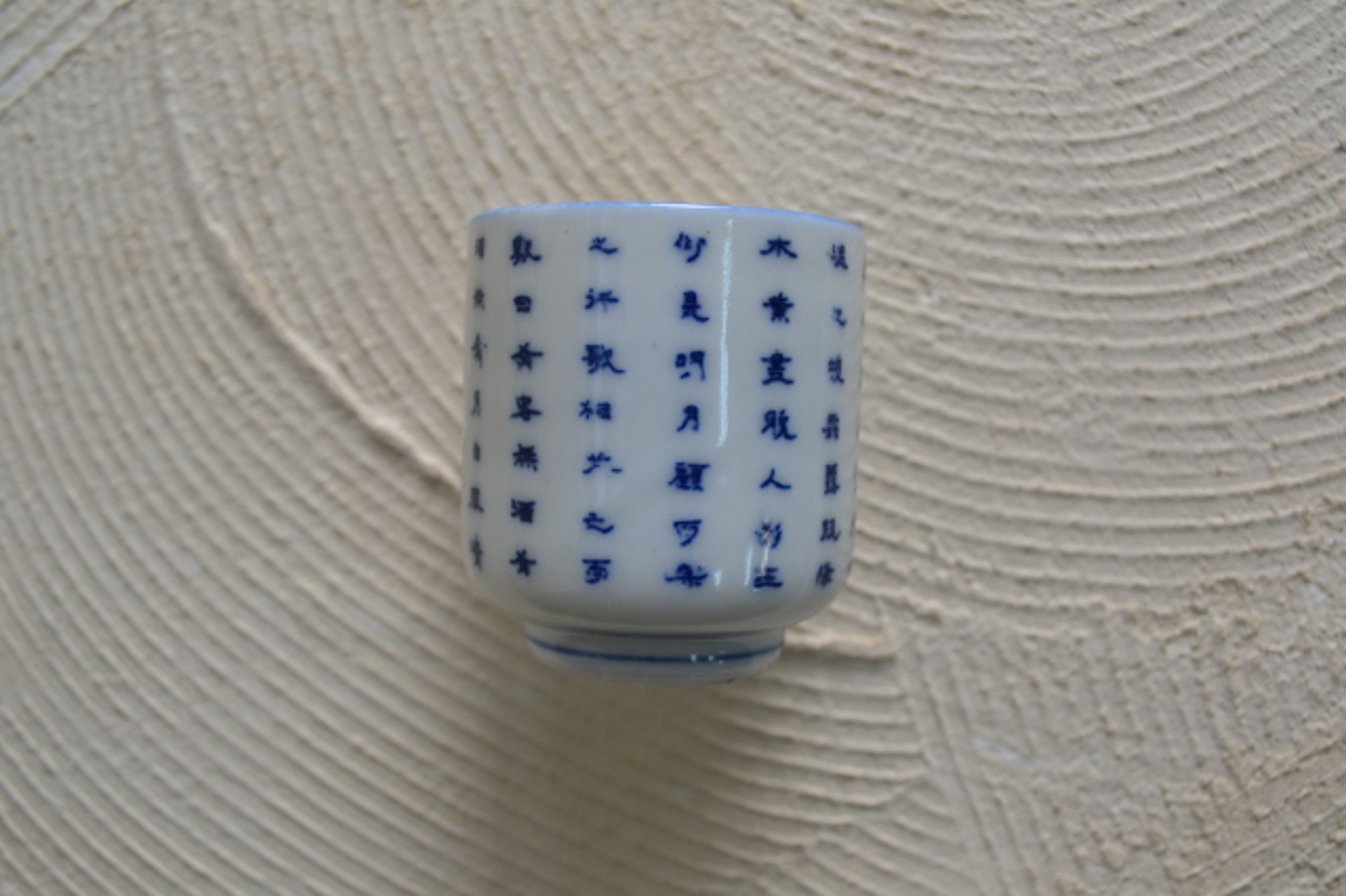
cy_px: 448
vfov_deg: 36.8
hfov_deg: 53.2
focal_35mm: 36
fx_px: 1345
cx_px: 673
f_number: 5
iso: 400
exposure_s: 1/100
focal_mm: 24
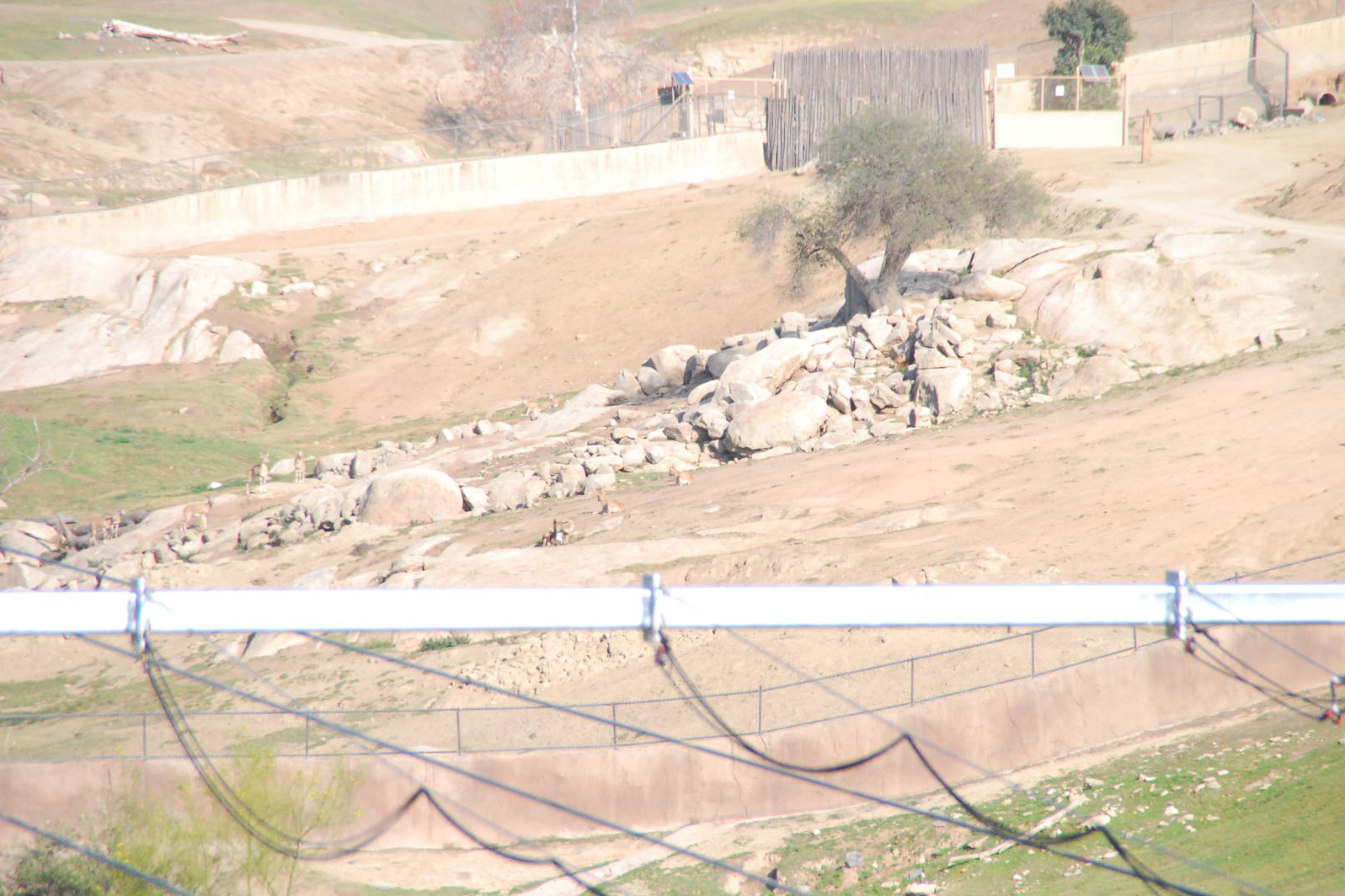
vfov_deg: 4.6
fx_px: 11243
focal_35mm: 301
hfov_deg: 6.8
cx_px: 672
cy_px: 447
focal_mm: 200
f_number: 7.1
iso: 1250
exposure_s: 1/1600
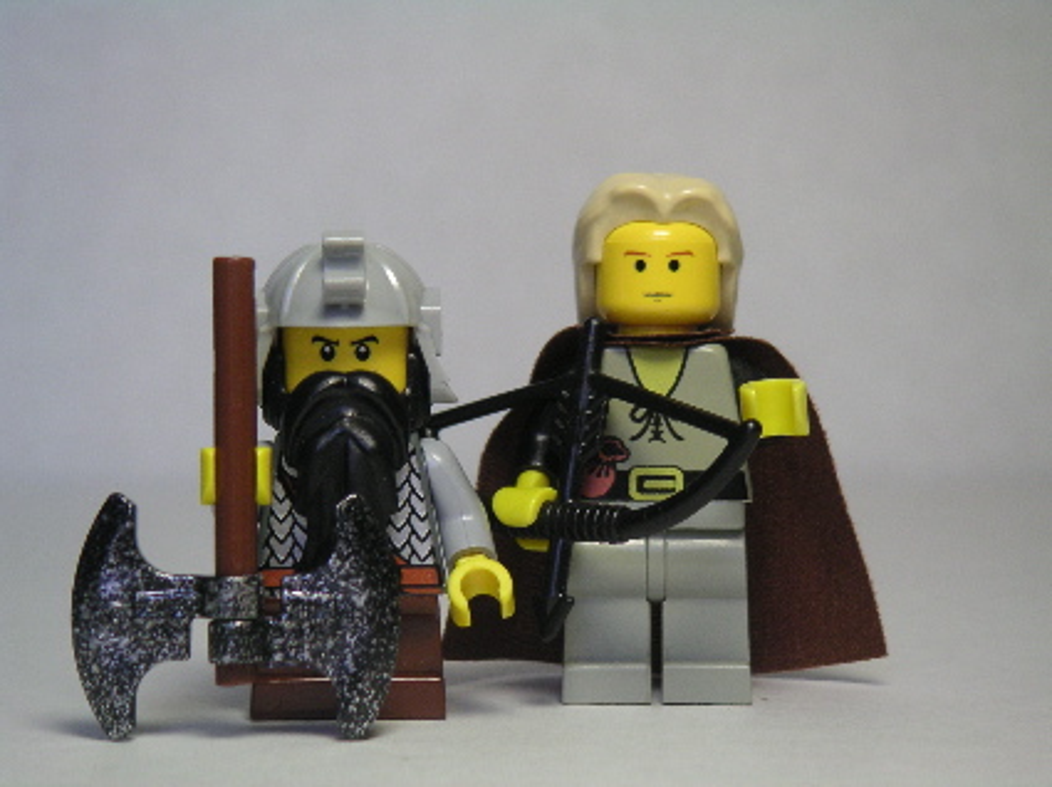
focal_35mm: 107
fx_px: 3249
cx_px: 526
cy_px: 394
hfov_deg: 18.4
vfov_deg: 13.8
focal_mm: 16.5
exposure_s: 1/90
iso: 100
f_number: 3.6
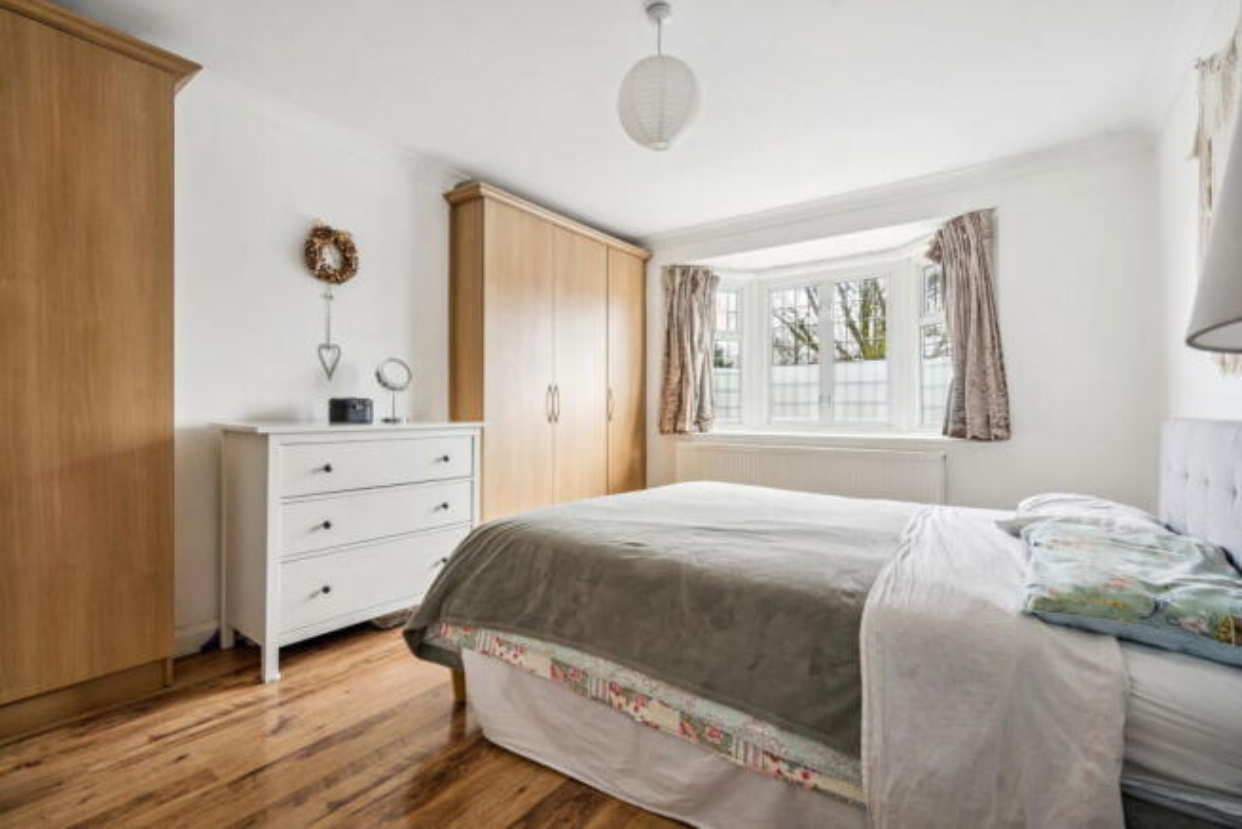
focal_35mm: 16
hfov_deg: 96.7
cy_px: 414
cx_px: 621
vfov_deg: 73.8
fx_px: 552
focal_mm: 16
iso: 320
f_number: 8
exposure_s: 1/10
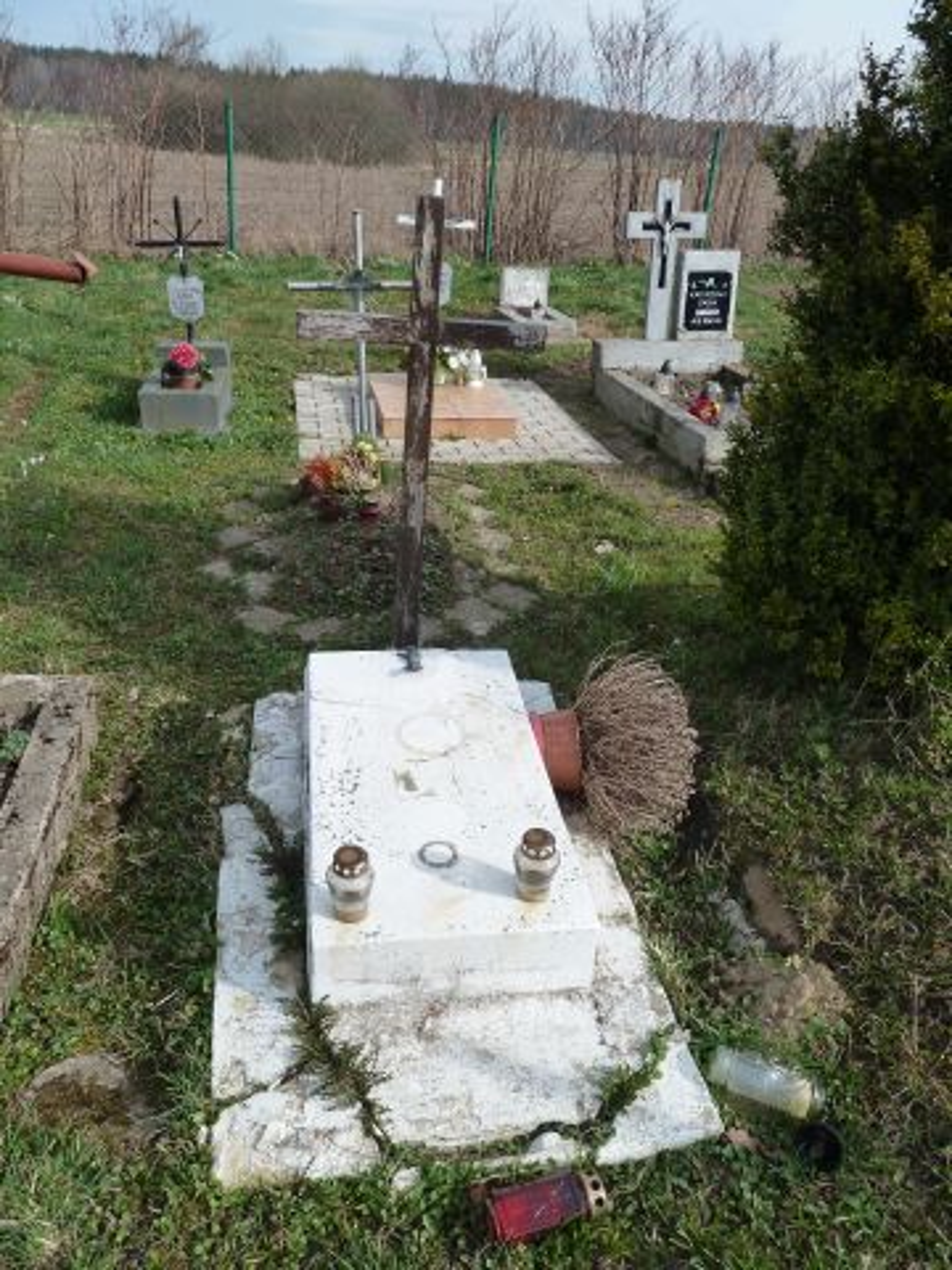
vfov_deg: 69.4
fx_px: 917
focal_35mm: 25
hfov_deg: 54.9
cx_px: 476
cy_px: 635
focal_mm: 4.1
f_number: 4
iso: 125
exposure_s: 1/400
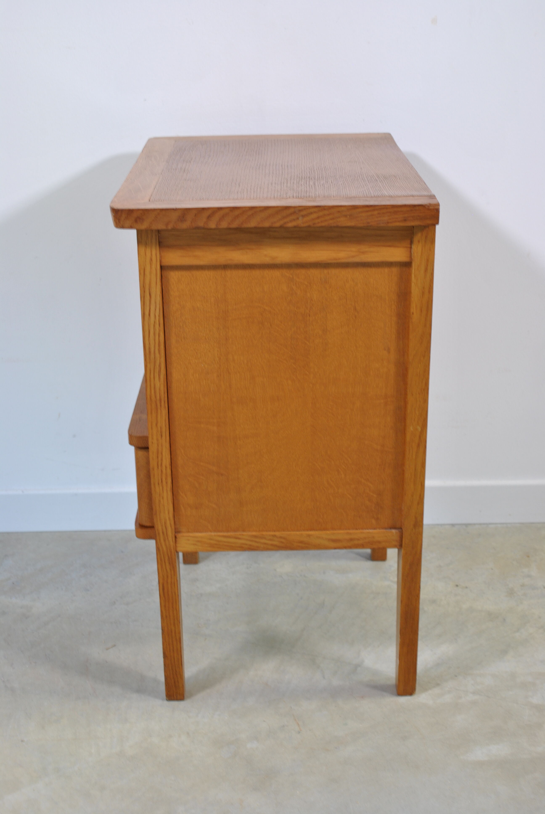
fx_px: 1189
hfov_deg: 25.8
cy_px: 407
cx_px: 272
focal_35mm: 52
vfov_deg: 37.8
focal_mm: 35
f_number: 7.1
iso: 200
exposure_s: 1/20
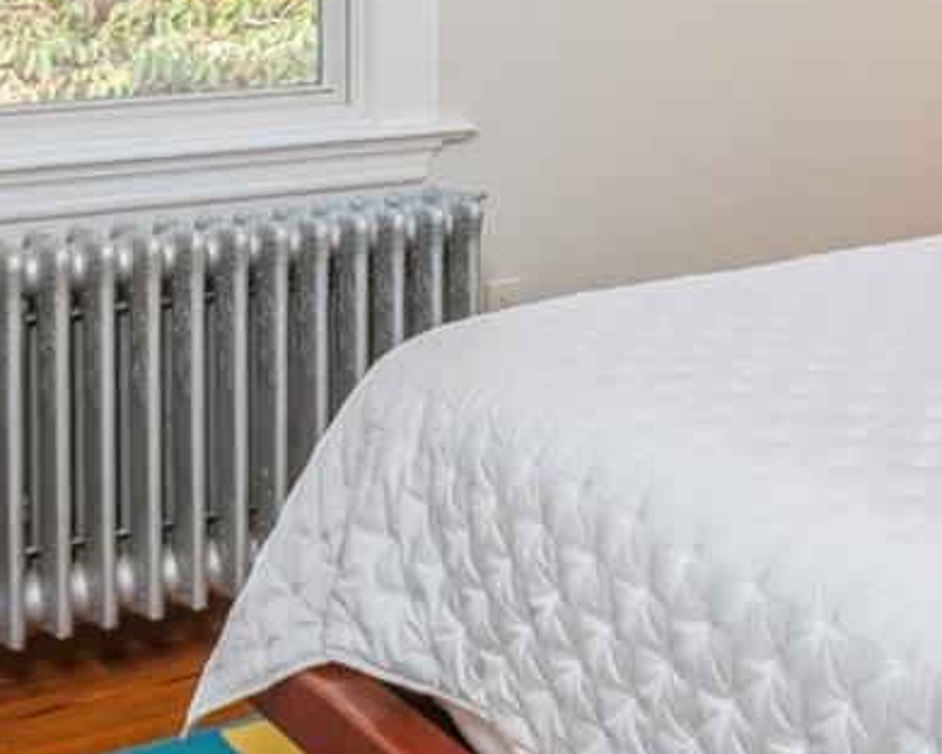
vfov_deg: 21.3
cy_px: -14
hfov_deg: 26.5
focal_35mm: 69
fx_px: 1924
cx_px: 867
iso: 200
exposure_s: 1/6
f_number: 11
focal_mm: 14
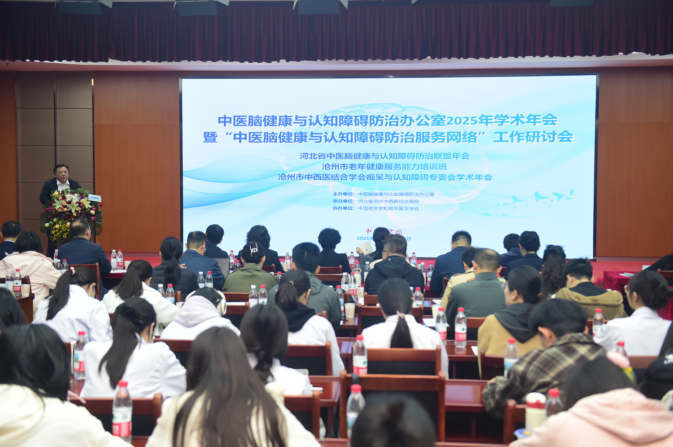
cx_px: 336
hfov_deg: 44.5
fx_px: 822
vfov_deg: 30.4
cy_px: 224
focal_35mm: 44
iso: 500
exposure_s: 1/160
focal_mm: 44
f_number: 3.2
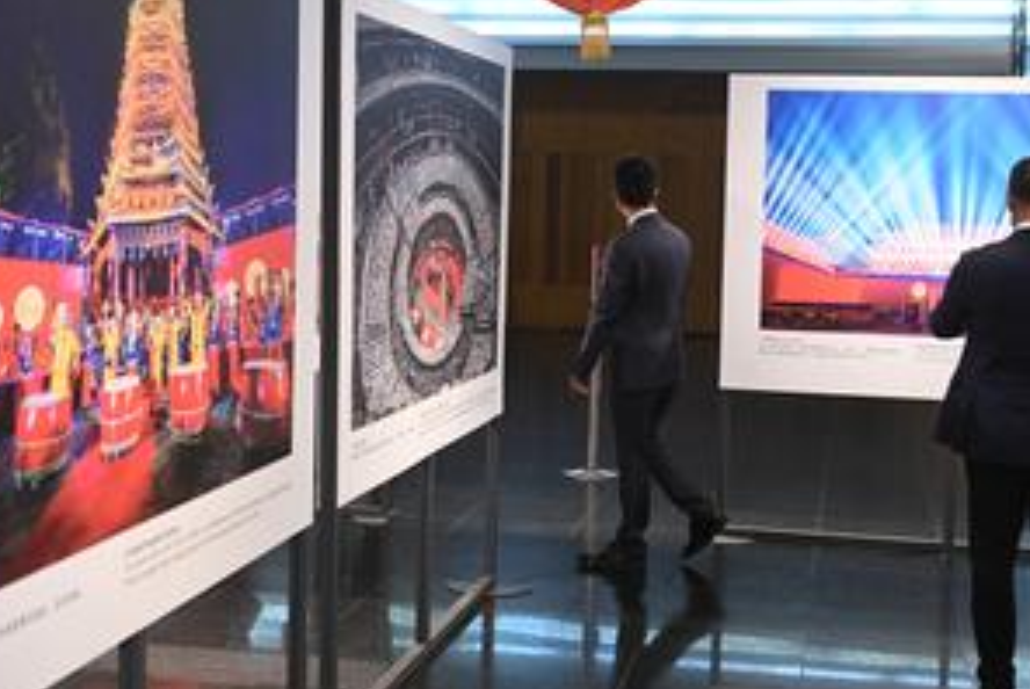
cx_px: 532
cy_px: 343
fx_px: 1546
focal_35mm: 54
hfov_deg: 36.8
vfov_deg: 25.1
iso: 2500
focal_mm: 40
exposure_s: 1/250
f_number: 2.8
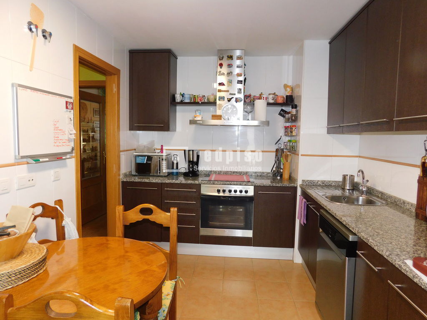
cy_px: 160
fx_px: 284
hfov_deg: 73.9
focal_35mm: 23
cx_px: 214
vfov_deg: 58.9
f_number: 3
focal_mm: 4
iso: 200
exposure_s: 1/30
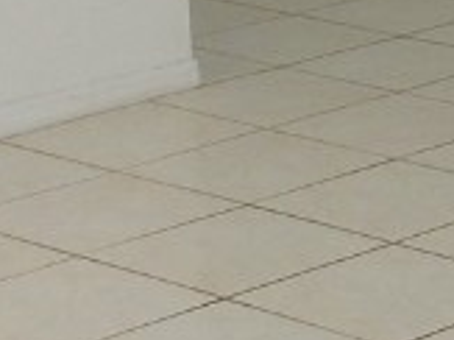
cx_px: 680
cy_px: -131
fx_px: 2477
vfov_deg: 7.7
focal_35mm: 189
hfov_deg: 10.1
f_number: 4
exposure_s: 1/30
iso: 125
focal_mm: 5.4
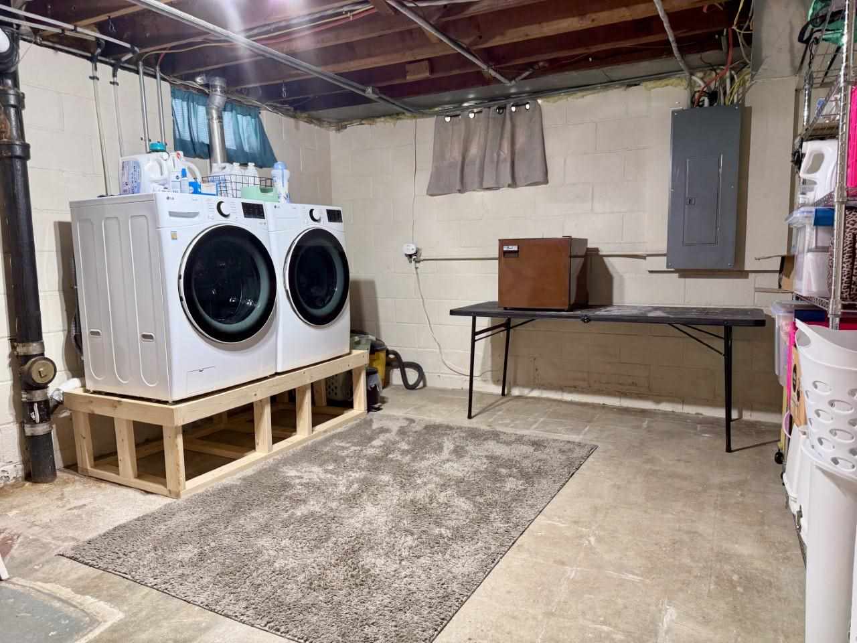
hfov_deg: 71.6
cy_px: 322
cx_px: 428
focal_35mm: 24
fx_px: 594
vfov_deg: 56.8
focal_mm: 6.76
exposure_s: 1/60
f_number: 1.78
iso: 100
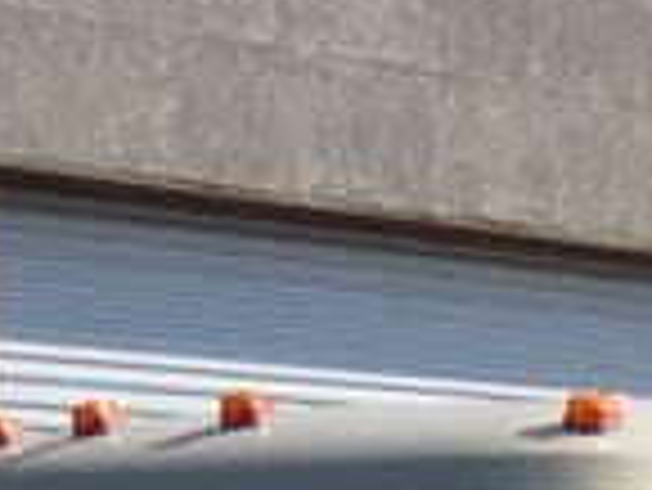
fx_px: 3902
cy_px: 1227
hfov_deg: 9.3
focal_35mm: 207
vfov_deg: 6.8
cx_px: 908
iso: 50
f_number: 6.7
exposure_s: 1/180
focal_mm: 6.1
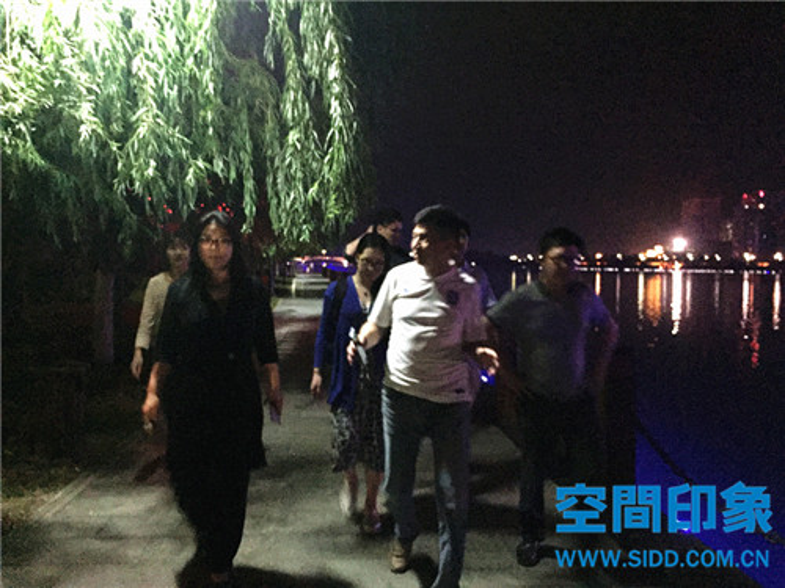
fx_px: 658
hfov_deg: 61.7
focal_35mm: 29
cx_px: 392
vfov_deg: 48.2
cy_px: 294
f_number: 2.2
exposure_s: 1/17
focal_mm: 4.15
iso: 2000
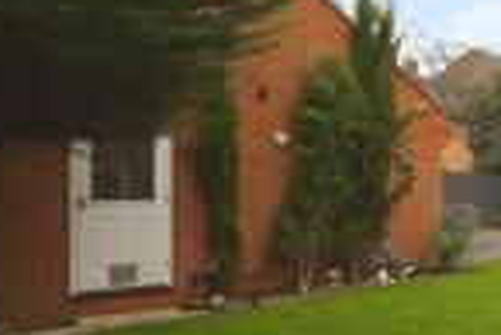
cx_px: 715
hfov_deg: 29.7
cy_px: 226
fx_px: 641
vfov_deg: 29.1
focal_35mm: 46
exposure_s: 1/100
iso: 100
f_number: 5
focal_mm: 14
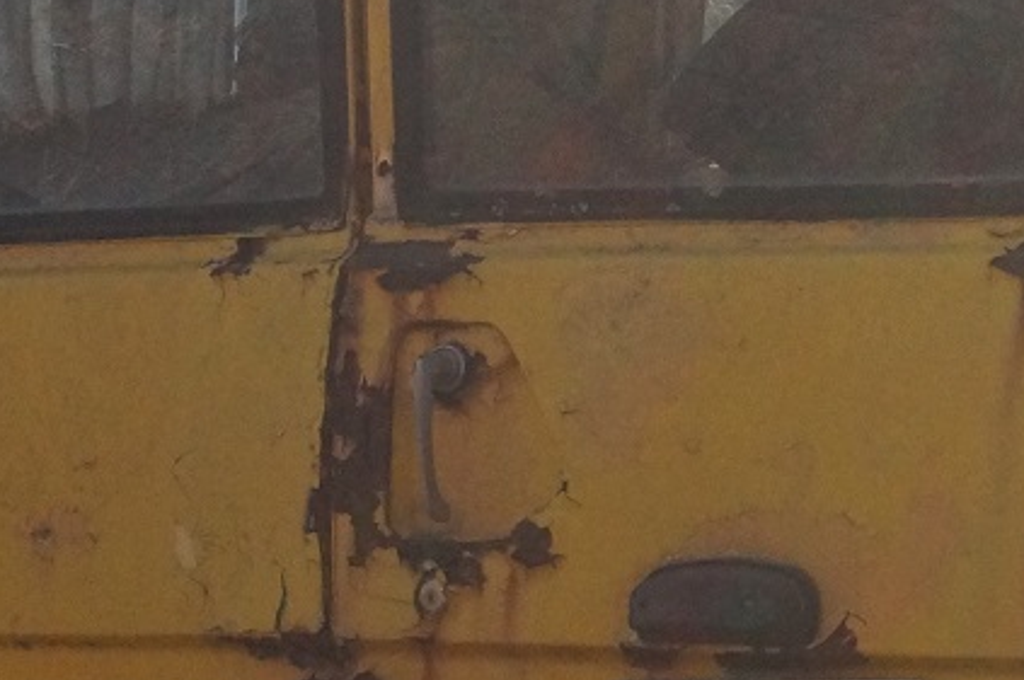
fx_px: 4517
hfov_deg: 12.7
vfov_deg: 8.6
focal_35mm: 159
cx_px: 1070
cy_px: 388
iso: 1600
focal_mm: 28
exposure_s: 1/1600
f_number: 10
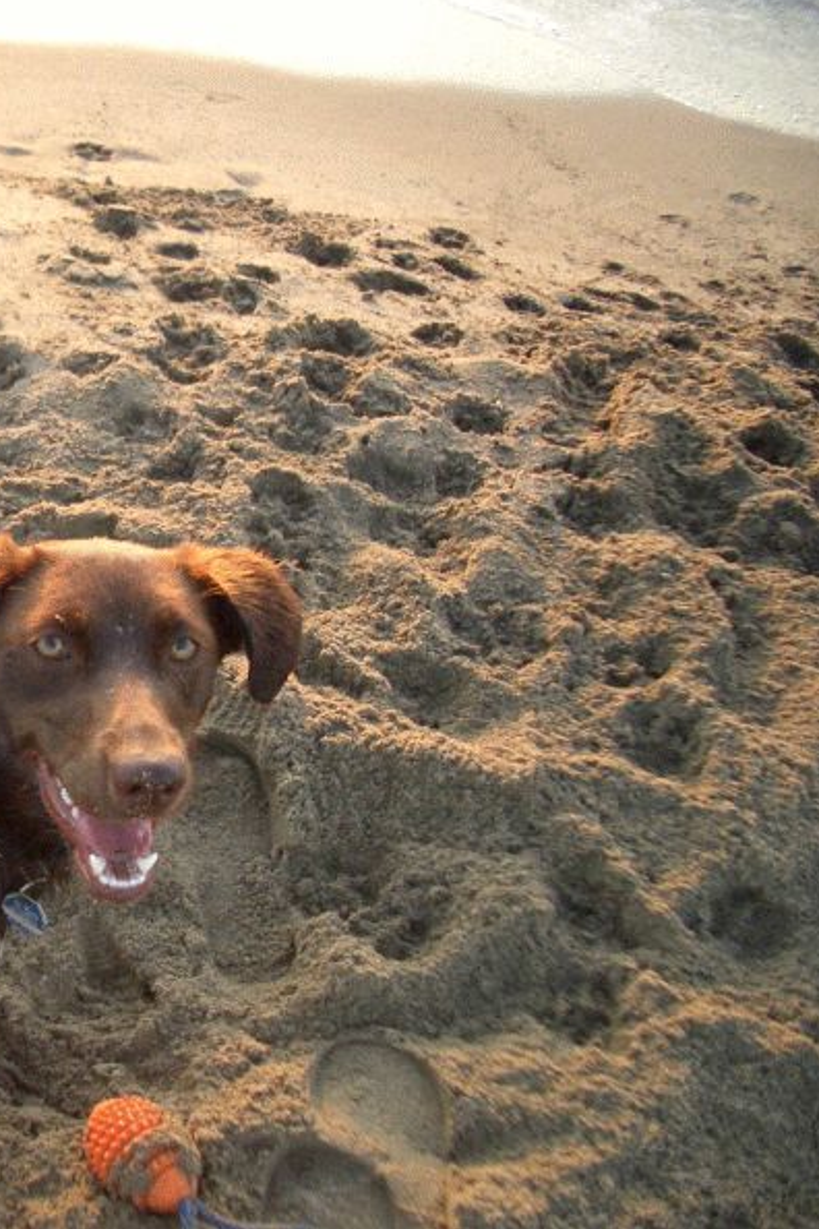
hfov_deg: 26.1
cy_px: 610
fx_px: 1672
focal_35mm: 49
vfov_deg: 40.3
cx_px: 6
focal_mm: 5.8
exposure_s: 1/200
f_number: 2.6
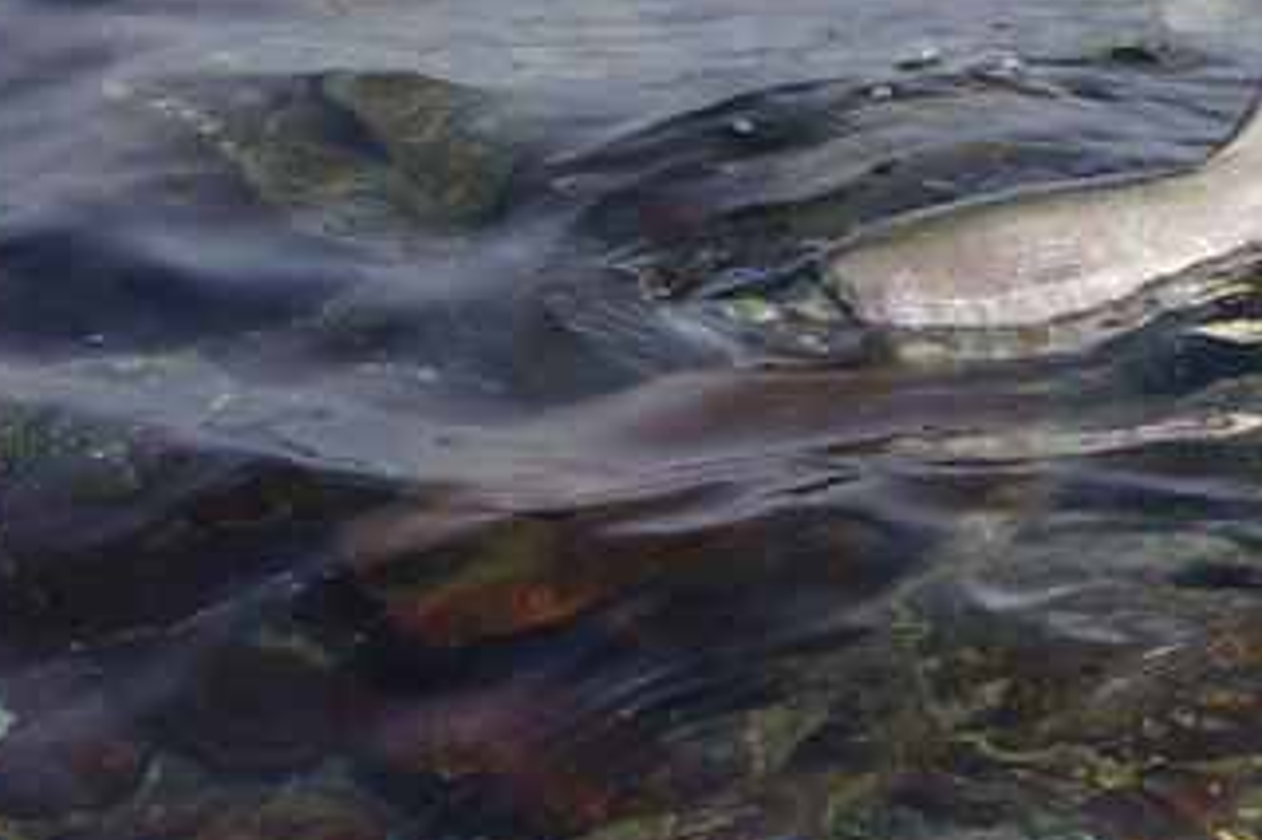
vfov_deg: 10.3
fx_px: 4598
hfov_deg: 15.1
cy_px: -71
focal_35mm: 131
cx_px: 1459
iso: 200
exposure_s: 1/200
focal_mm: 35
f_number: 10
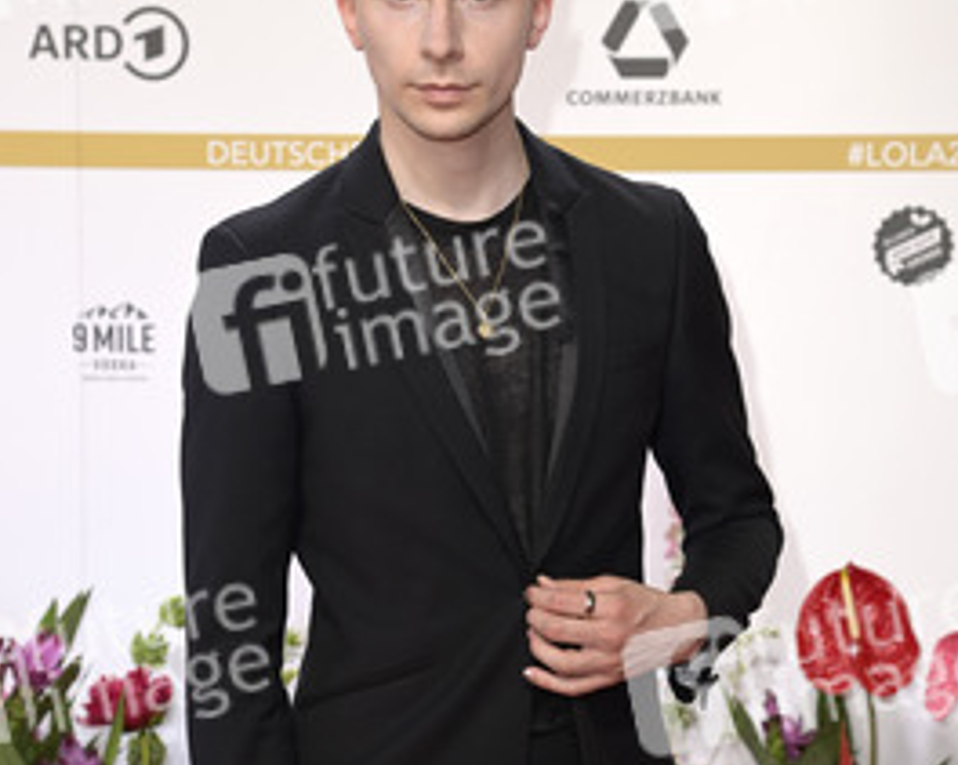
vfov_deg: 13.9
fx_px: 3146
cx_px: 479
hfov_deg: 17.3
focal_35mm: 111
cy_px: 489
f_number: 5
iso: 640
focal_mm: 78
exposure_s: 1/250
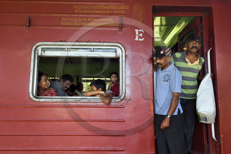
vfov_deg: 41.1
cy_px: 77
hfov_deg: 58.7
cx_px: 116
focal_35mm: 32
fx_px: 205
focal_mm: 32
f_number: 6.3
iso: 800
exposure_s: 1/160
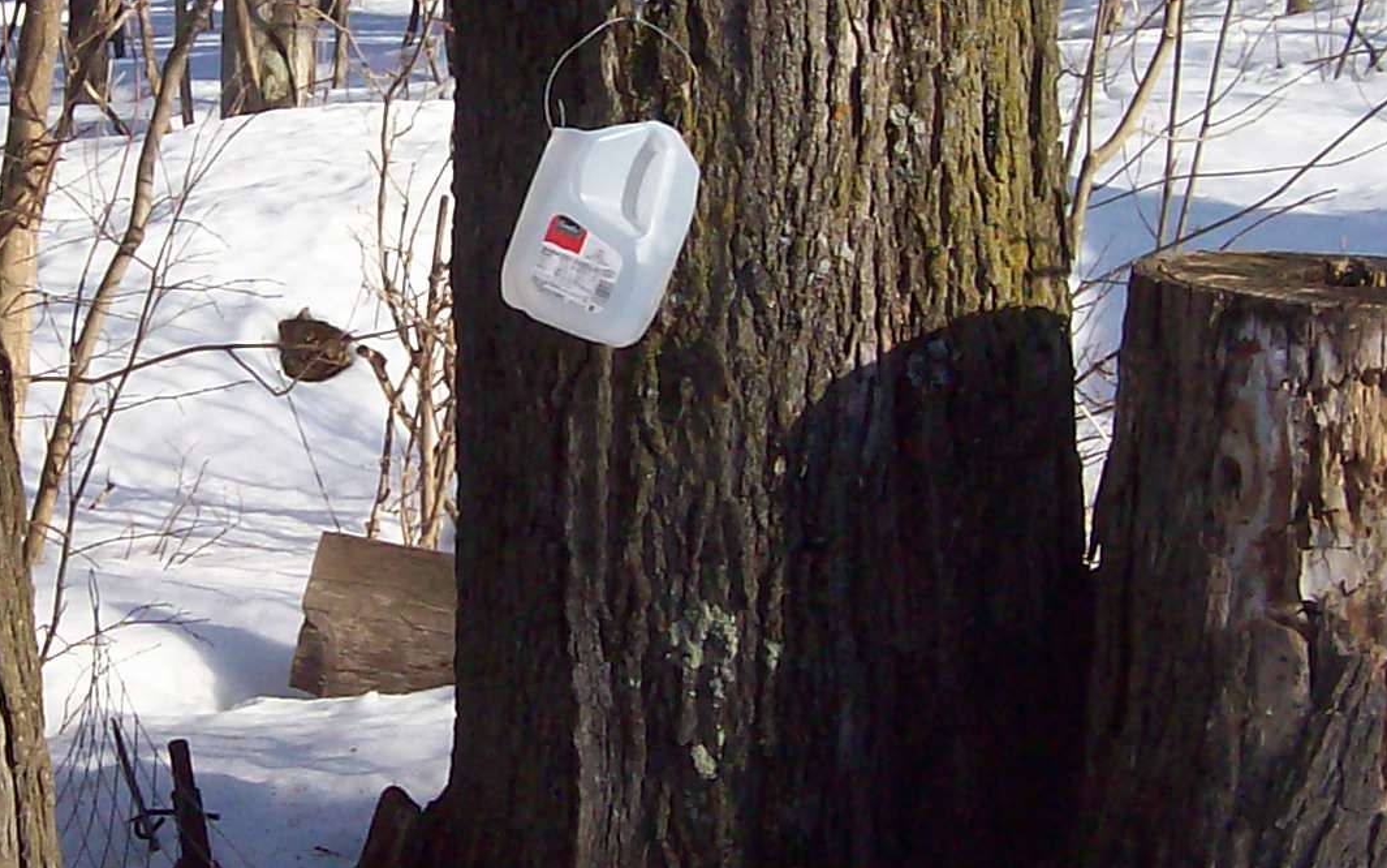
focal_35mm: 102
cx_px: 287
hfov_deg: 20.2
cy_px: 239
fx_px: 3856
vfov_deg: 12.8
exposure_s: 1/394
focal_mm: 6
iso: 80
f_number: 4.8
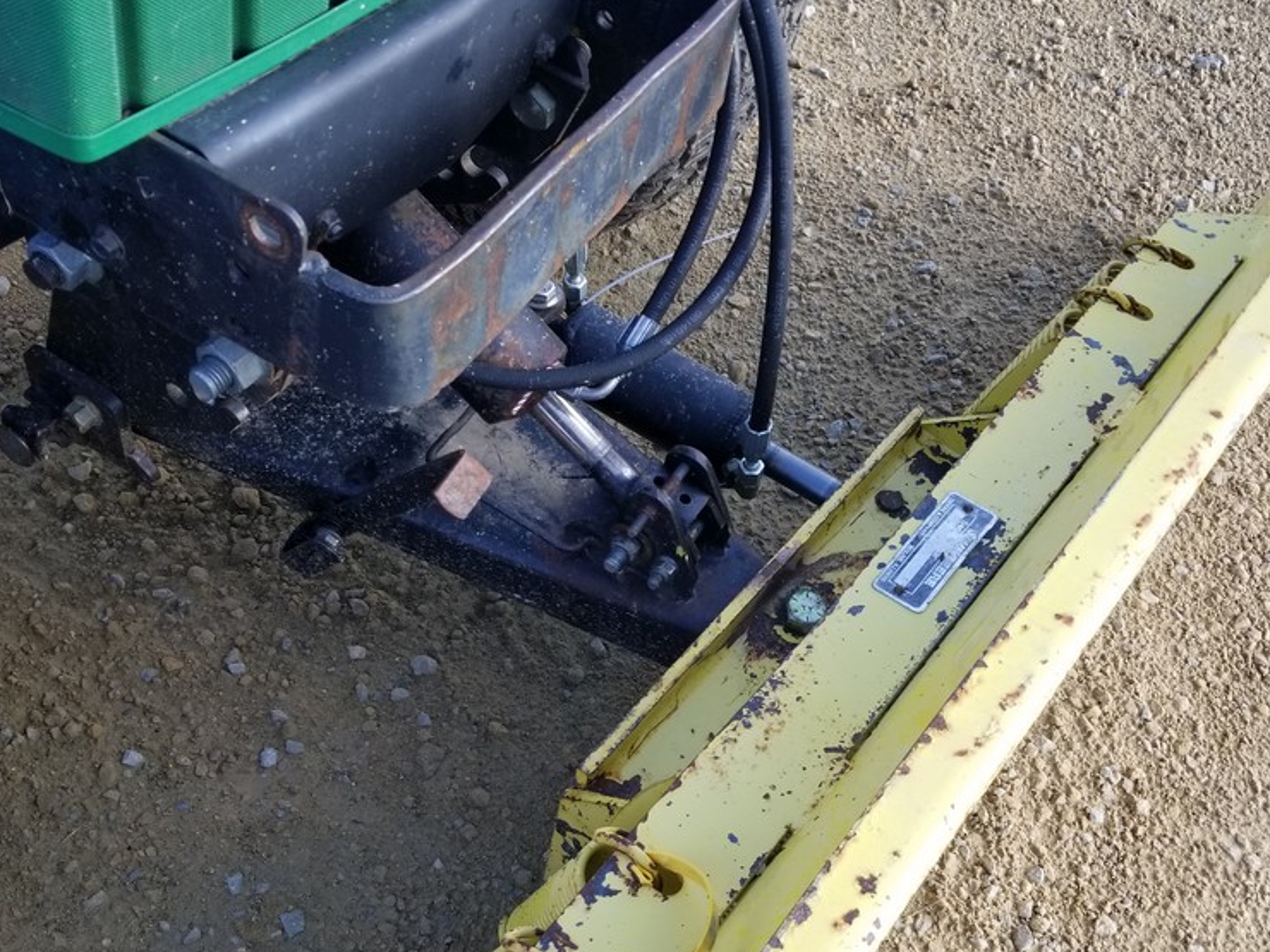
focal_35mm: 36
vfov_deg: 39.5
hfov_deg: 51.3
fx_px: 1321
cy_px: 576
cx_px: 662
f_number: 1.7
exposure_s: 1/392
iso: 50
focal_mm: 4.3
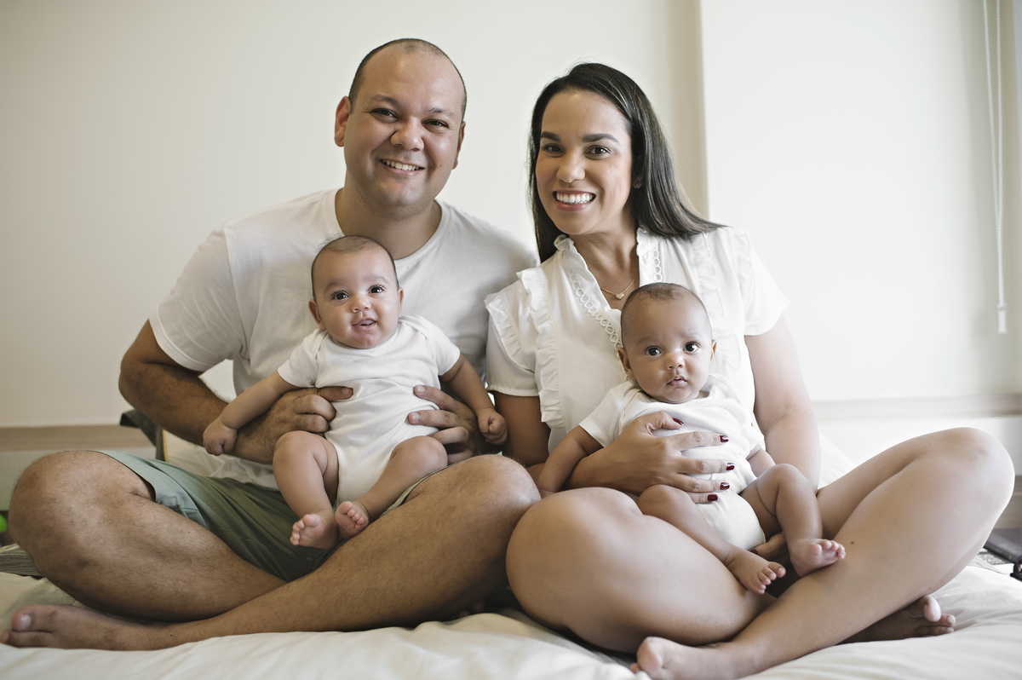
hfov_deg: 54.5
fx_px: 993
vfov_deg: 37.8
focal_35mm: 35
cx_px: 511
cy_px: 340
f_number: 2.5
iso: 400
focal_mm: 35
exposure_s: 1/200
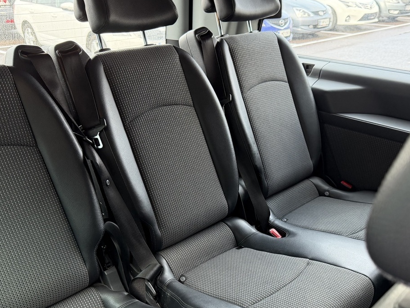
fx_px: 450
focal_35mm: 38
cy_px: 207
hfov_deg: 48.9
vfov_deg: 37.3
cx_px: 230
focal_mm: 6.76
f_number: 1.78
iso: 250
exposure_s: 1/60
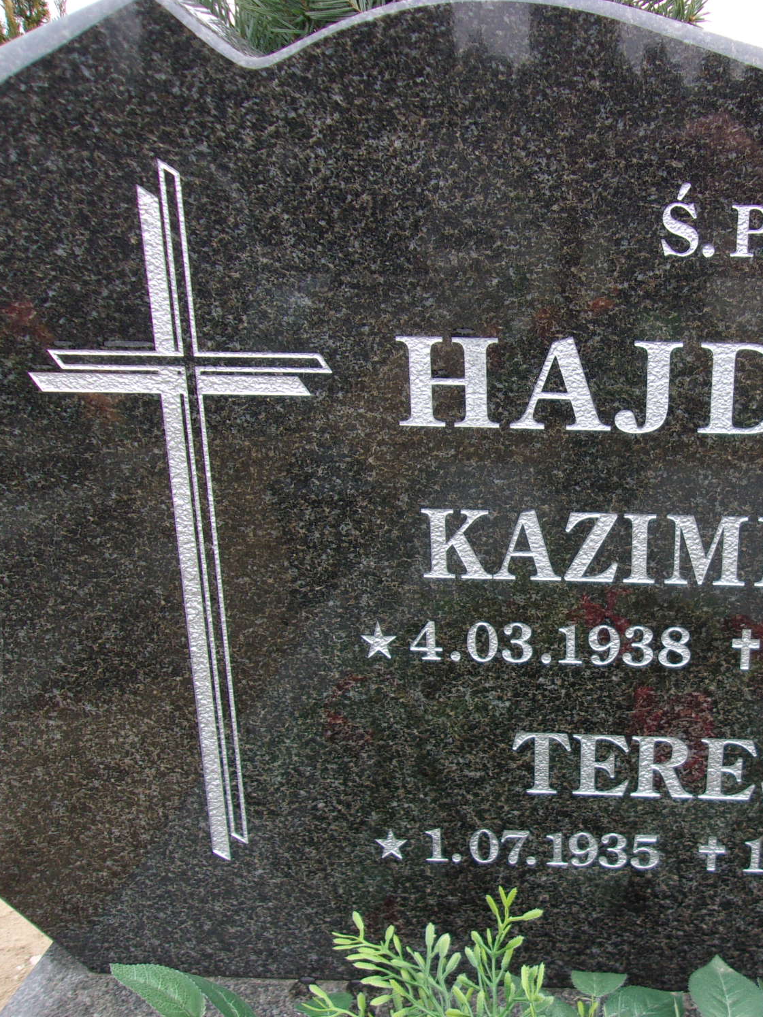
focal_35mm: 37
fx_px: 1087
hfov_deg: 37.4
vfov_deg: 50.1
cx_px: 604
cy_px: 521
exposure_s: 1/170
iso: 80
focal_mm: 4.9
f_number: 3
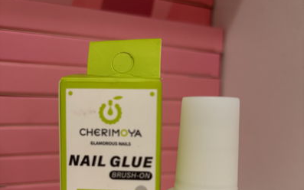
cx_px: 152
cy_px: 158
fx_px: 307
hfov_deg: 52.8
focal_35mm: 37
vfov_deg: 33.2
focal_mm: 5.96
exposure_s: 1/50
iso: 125
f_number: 1.6
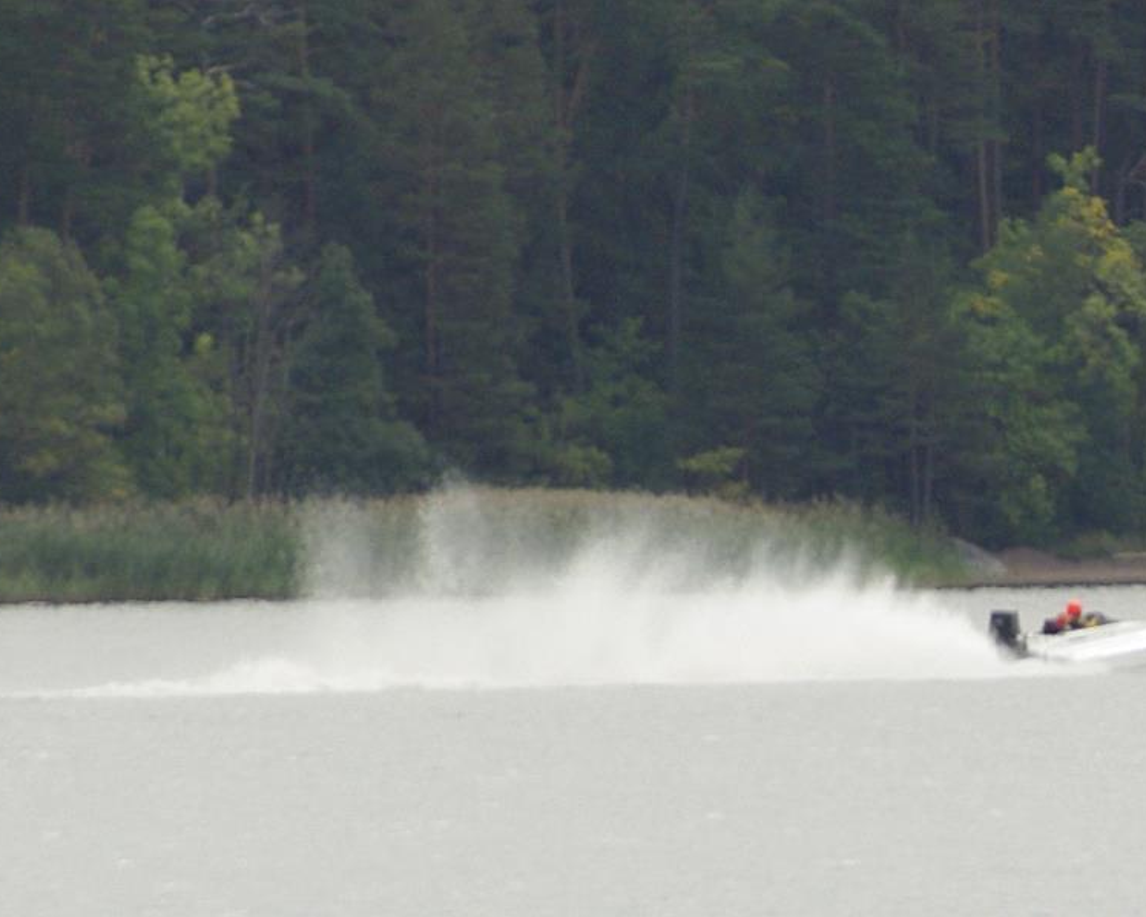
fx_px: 17200
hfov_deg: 3.8
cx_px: 640
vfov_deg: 3.1
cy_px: 458
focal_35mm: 507
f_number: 9.5
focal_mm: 300
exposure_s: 1/350
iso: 400
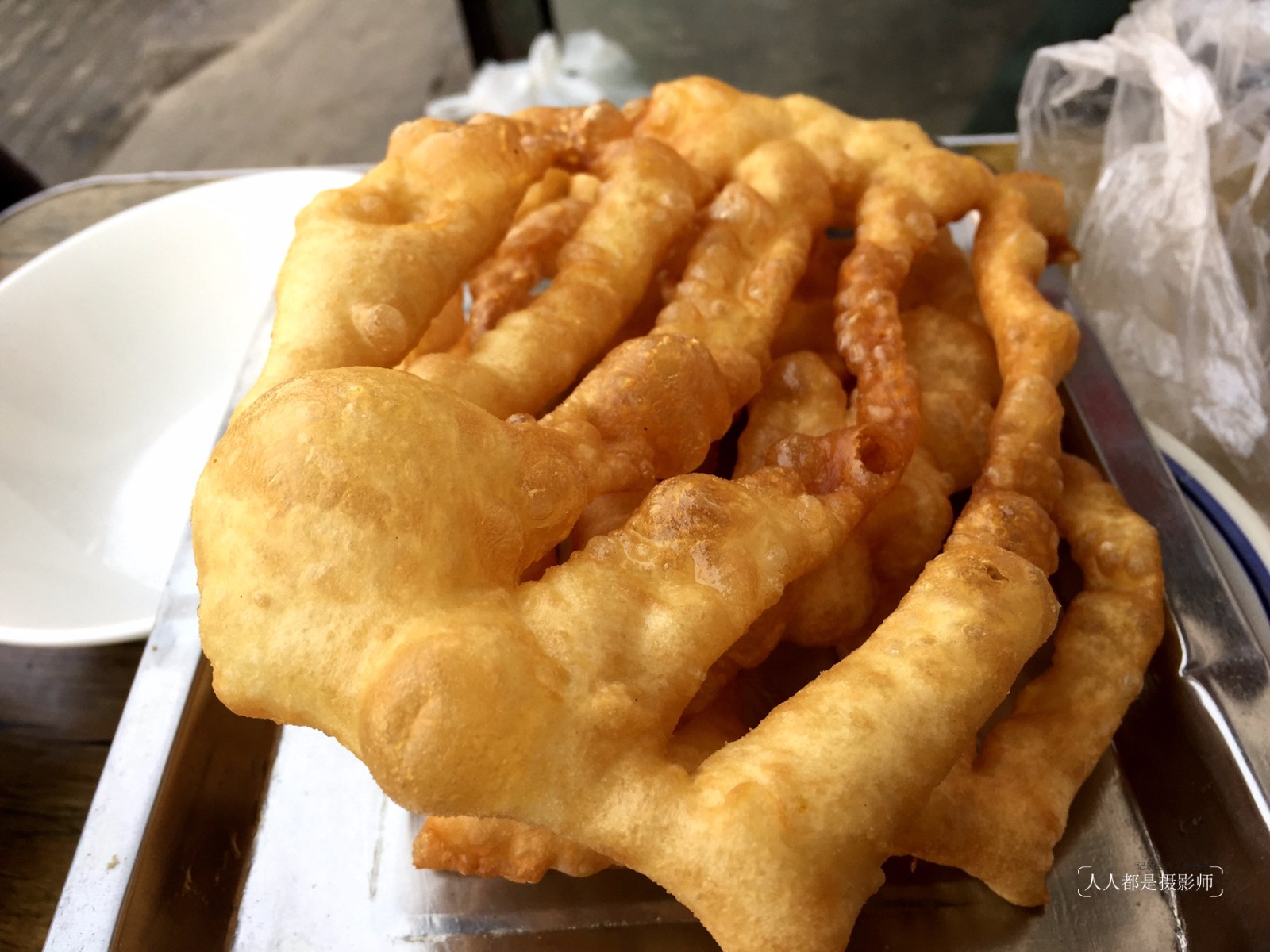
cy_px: 476
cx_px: 635
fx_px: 1064
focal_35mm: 29
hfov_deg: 61.7
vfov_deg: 48.2
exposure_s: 1/278
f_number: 2.2
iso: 32
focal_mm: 4.15
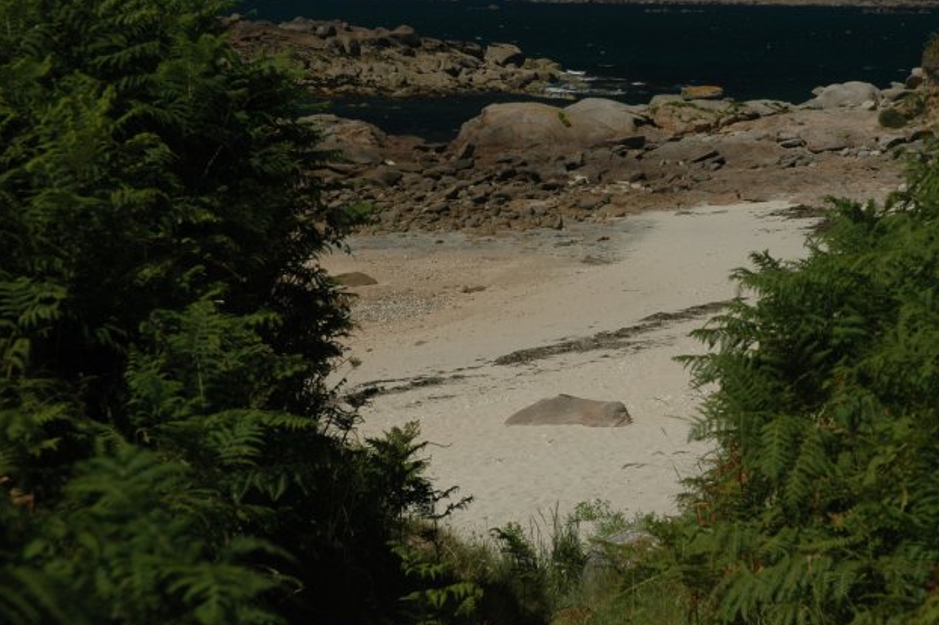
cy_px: 309
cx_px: 571
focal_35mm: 108
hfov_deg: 18.9
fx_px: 2815
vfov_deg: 12.7
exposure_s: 1/200
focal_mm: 56
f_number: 10
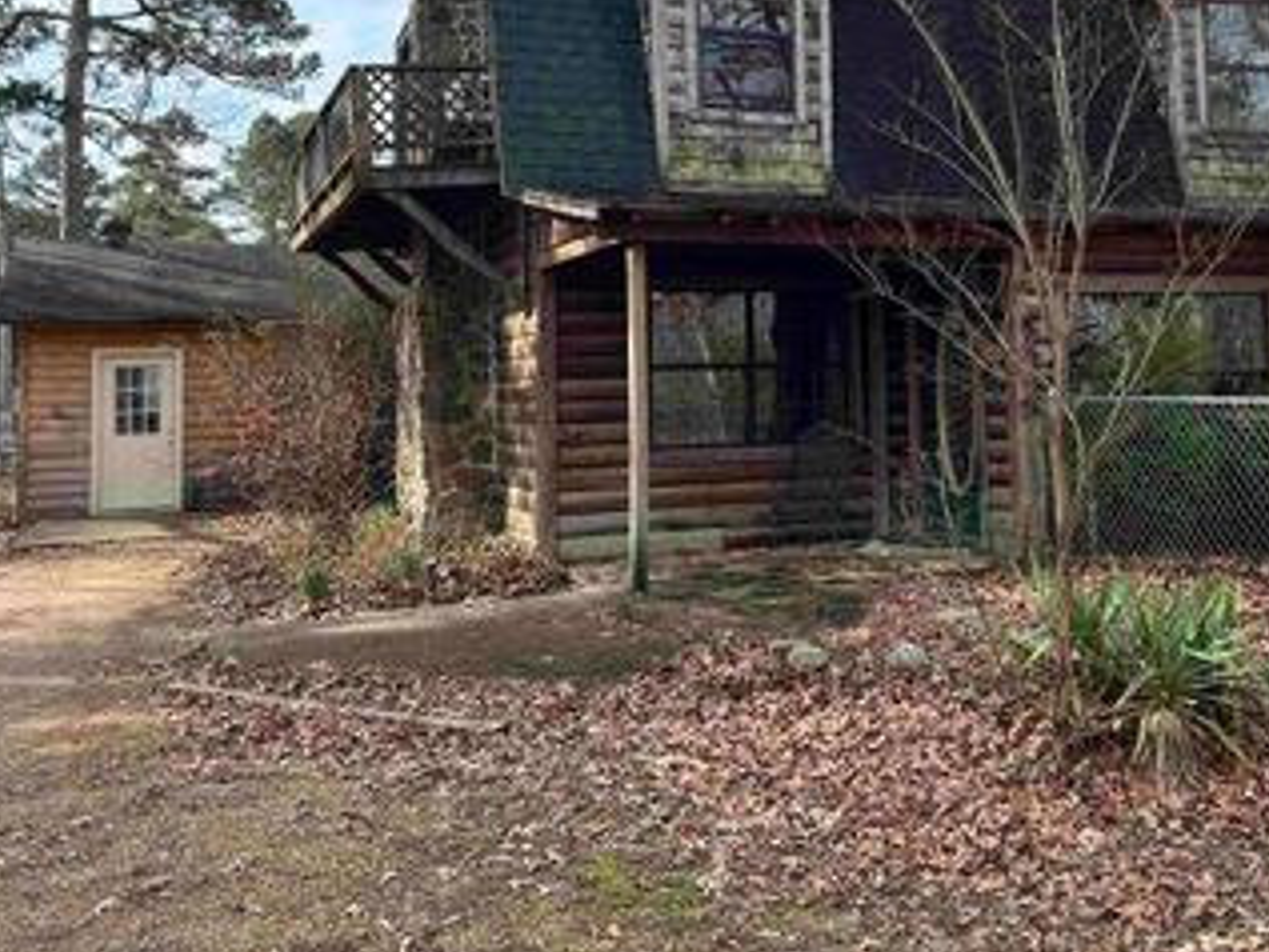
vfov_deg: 34.5
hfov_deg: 45.4
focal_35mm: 41
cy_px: 258
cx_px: 785
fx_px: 1504
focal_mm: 5.7
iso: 50
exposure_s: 1/1698
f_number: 1.5
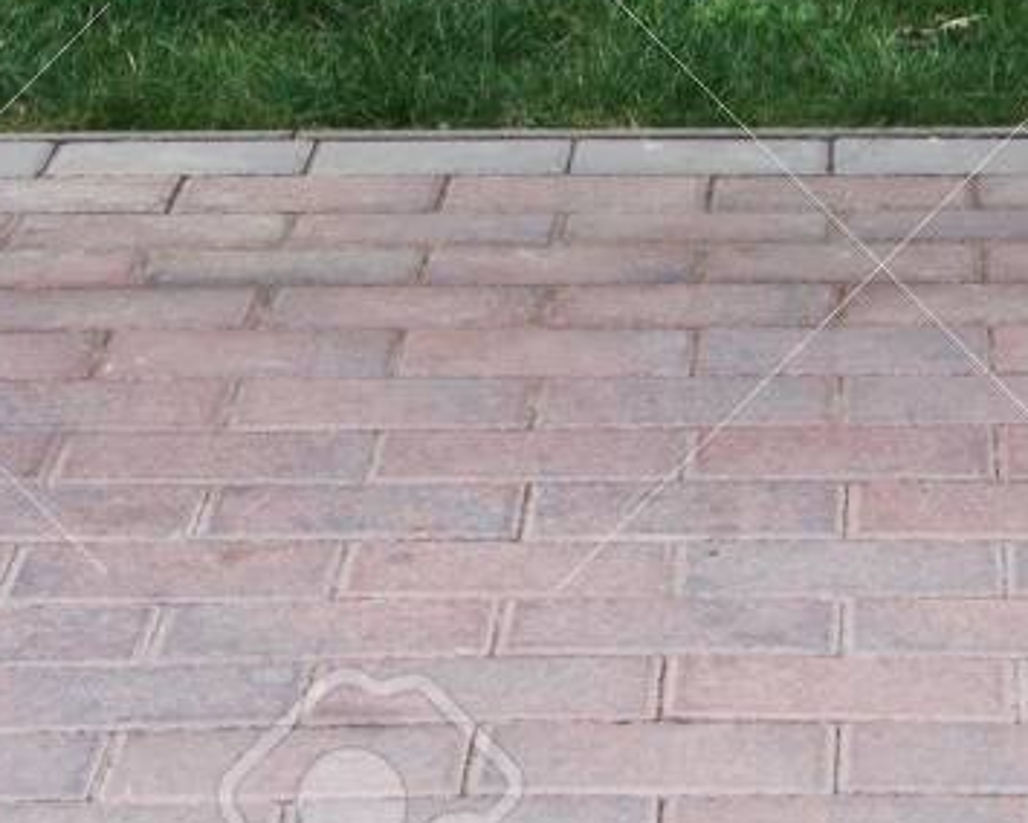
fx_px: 5629
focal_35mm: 185
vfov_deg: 8.2
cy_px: -369
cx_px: 877
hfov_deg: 10.4
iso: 200
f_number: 11
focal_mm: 36
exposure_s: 1/80
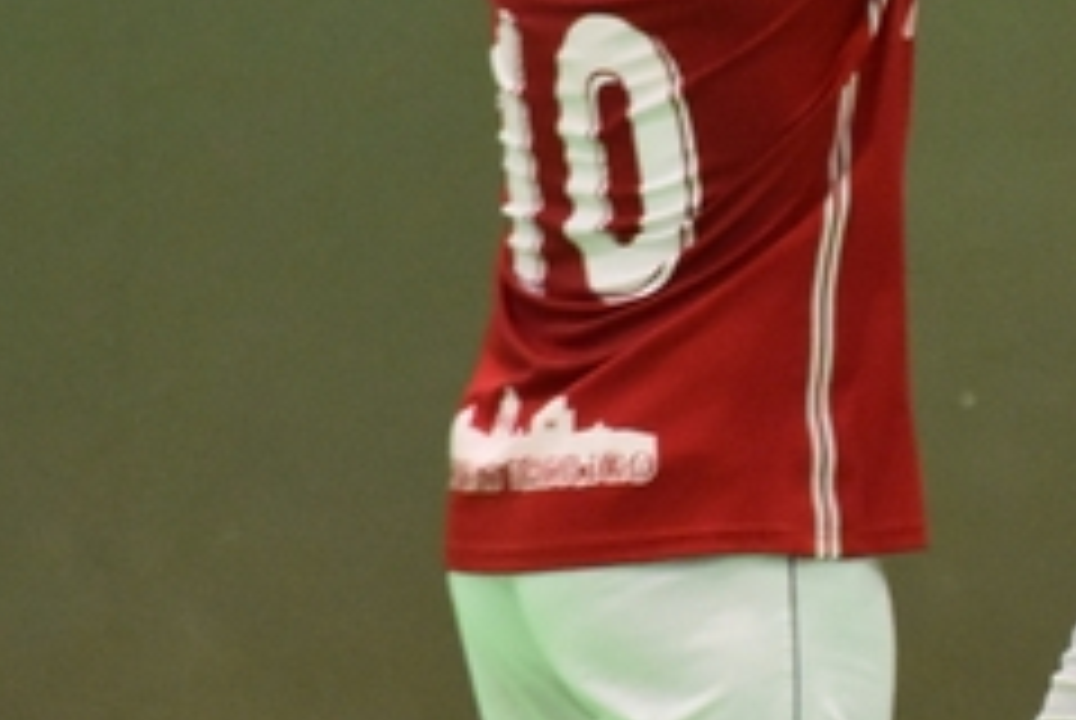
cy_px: 378
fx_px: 23701
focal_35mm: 792
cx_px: 1247
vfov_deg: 1.7
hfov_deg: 2.6
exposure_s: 1/200
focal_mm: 140
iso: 3200
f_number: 5.6
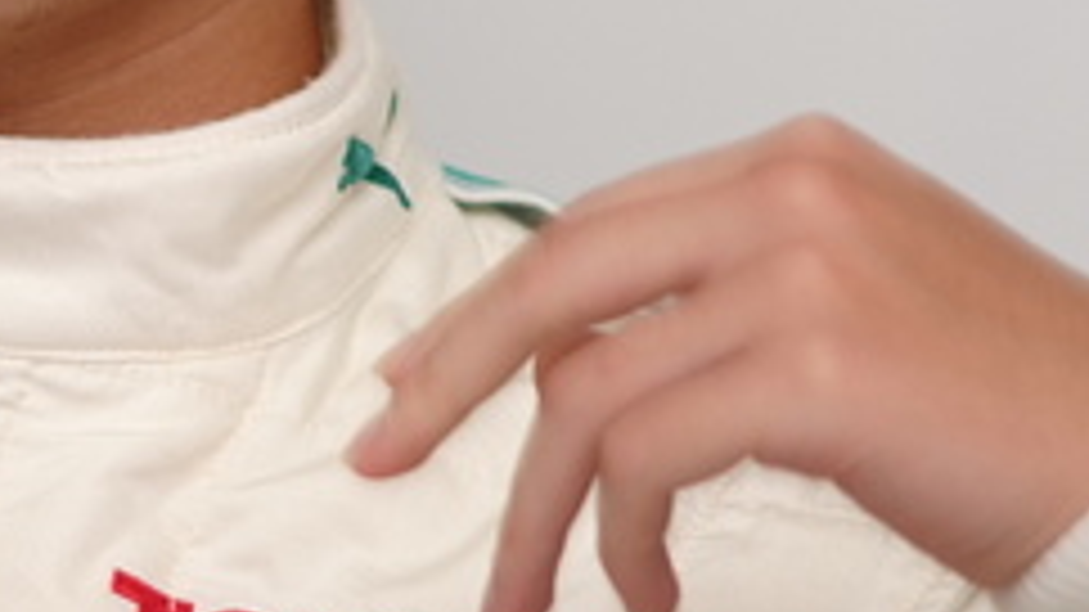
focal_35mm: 840
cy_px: -189
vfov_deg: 1.4
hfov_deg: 2.6
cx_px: -94
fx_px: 24250
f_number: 2.8
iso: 200
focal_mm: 180
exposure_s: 1/125
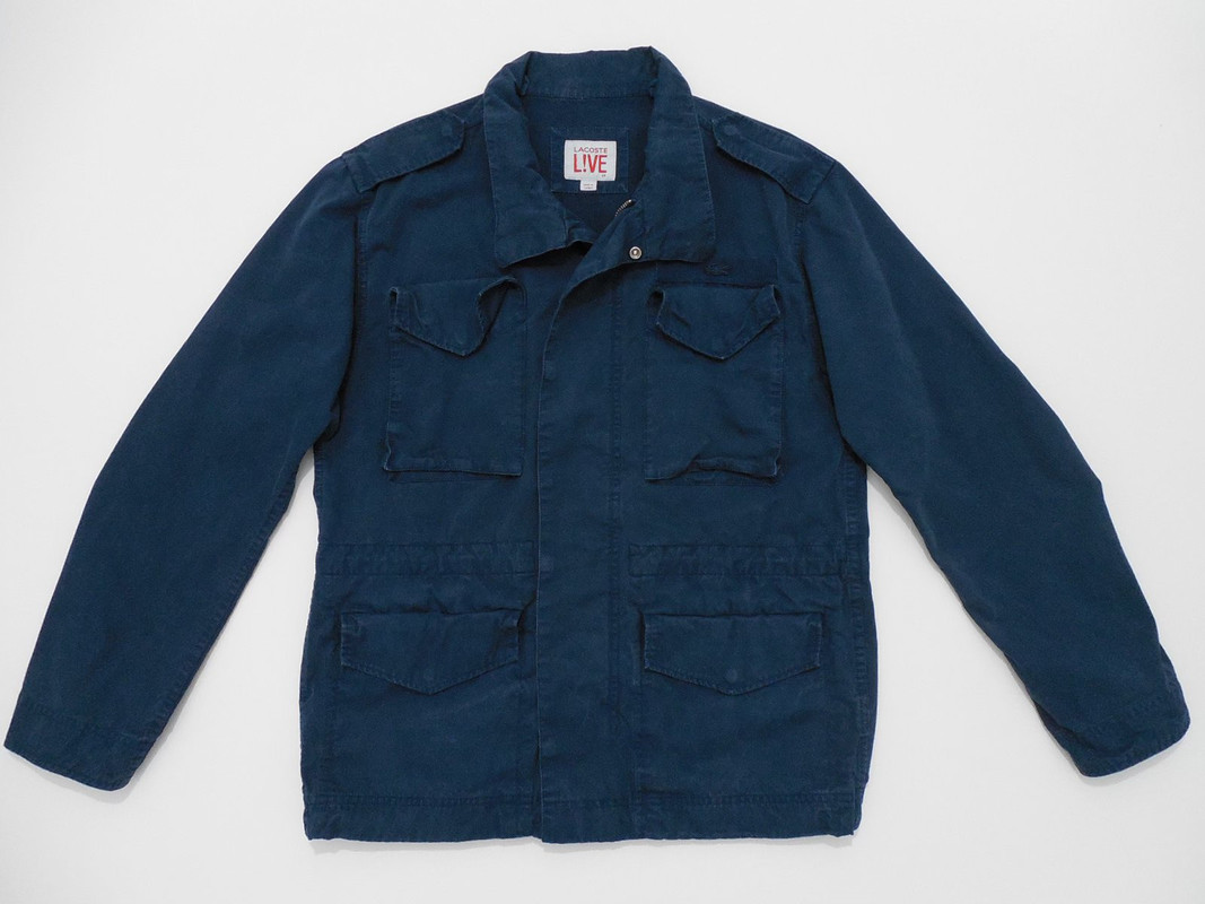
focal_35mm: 25
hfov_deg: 69.4
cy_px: 452
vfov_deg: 54.9
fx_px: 870
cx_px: 602
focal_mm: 4.5
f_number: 3.3
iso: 500
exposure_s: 1/8
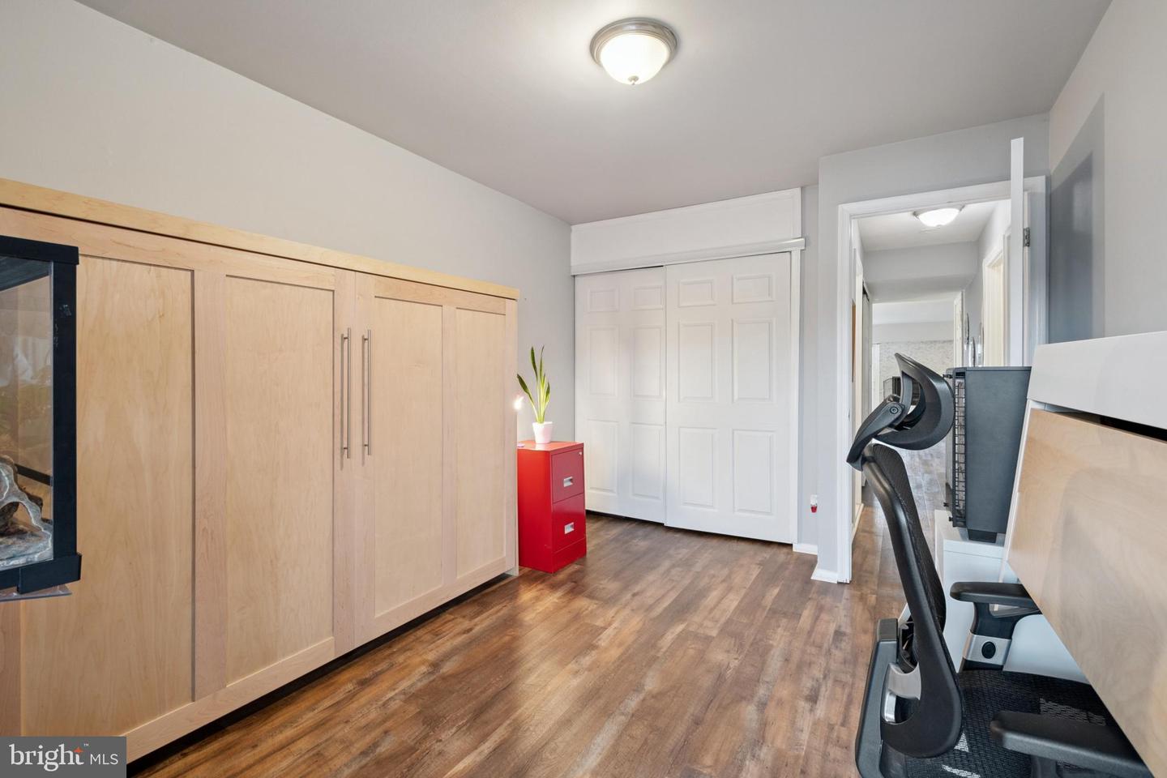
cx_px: 584
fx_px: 486
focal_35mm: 15
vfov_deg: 77.3
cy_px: 389
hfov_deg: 100.4
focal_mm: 10
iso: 400
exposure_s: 1/3.33
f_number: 8
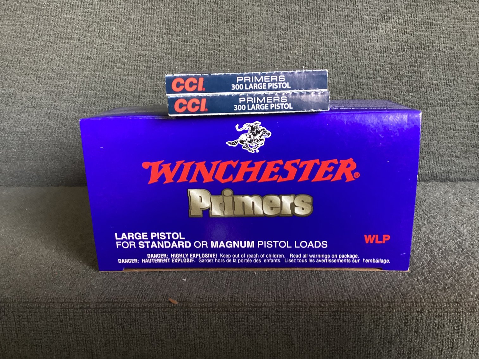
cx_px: 240
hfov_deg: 58.3
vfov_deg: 45.4
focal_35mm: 31
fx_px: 429
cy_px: 180
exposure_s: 1/50
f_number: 2.4
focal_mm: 3.3
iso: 320
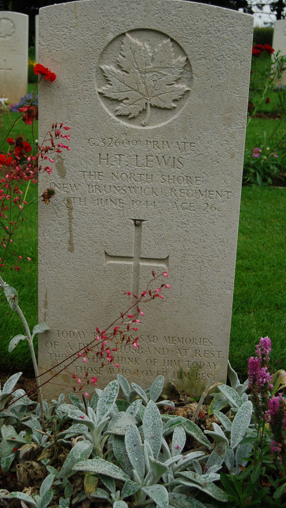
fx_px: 809
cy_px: 254
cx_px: 128
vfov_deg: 34.9
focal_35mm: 60
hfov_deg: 20.0
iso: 200
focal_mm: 38
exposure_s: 1/200
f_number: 7.1
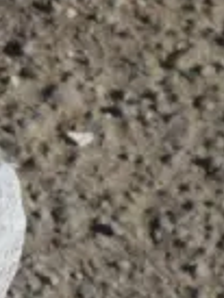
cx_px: -584
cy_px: 163
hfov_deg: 3.5
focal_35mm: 404
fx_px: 3480
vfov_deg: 4.9
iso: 200
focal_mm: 27
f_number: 9
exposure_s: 1/320
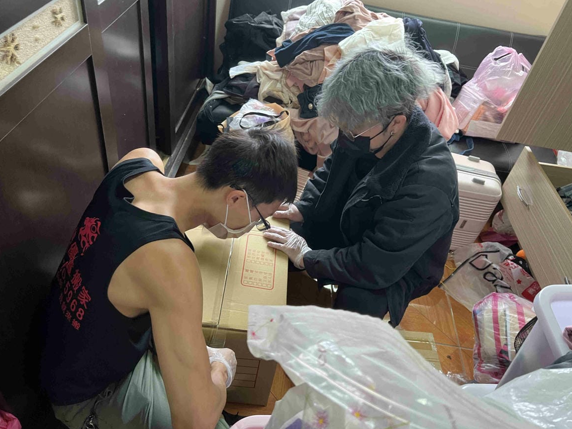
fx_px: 446
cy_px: 221
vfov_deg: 51.3
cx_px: 287
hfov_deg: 65.3
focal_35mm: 27
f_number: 1.5
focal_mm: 5.7
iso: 320
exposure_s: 1/60
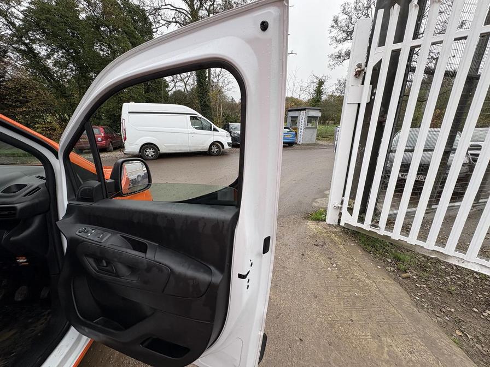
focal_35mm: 14
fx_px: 198
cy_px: 184
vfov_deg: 85.7
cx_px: 245
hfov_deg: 102.1
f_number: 2.2
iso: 40
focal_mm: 2.22
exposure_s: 1/340
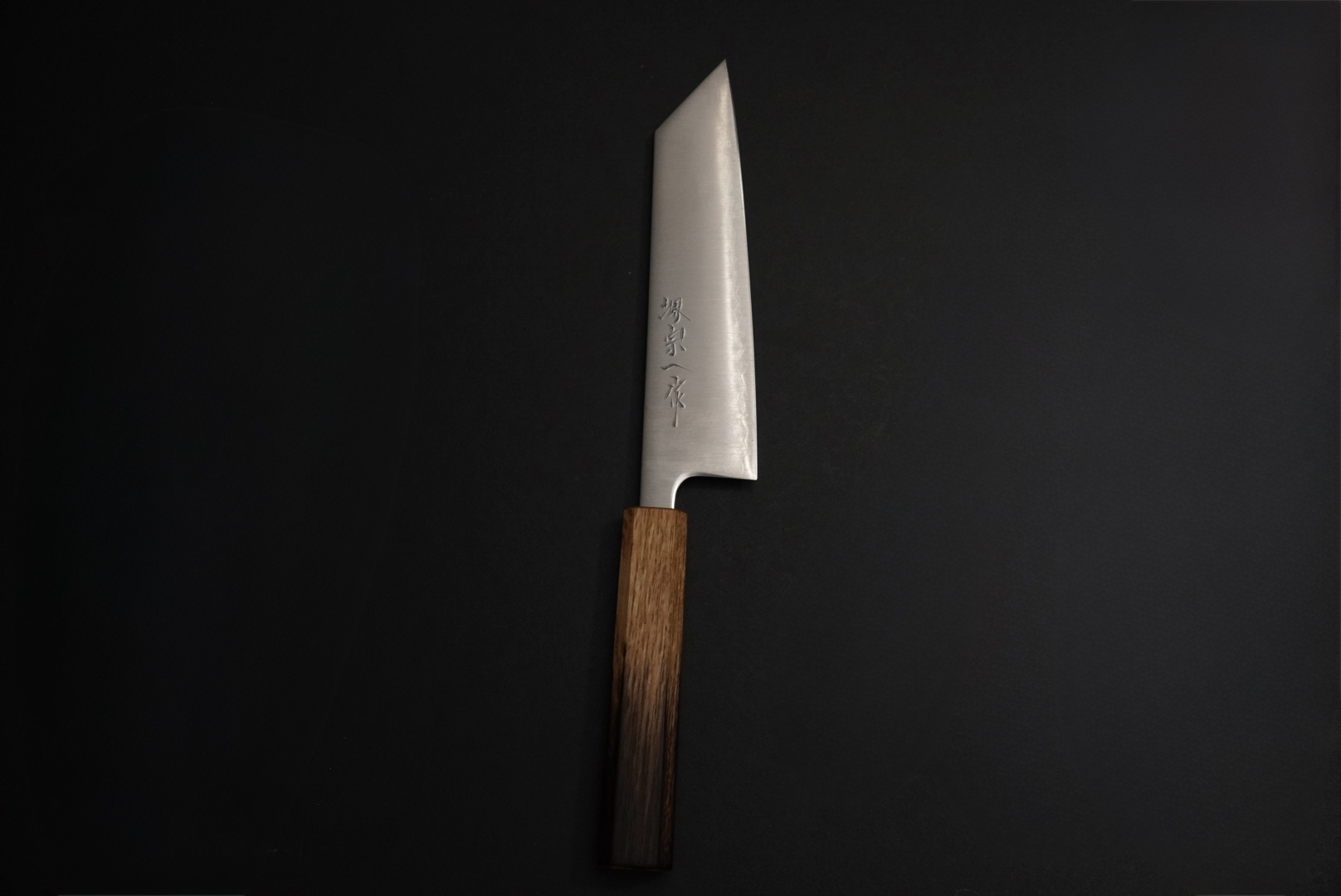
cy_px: 448
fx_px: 1515
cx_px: 670
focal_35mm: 41
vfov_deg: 32.9
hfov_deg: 47.7
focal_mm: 27.1
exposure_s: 1/160
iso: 1000
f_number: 5
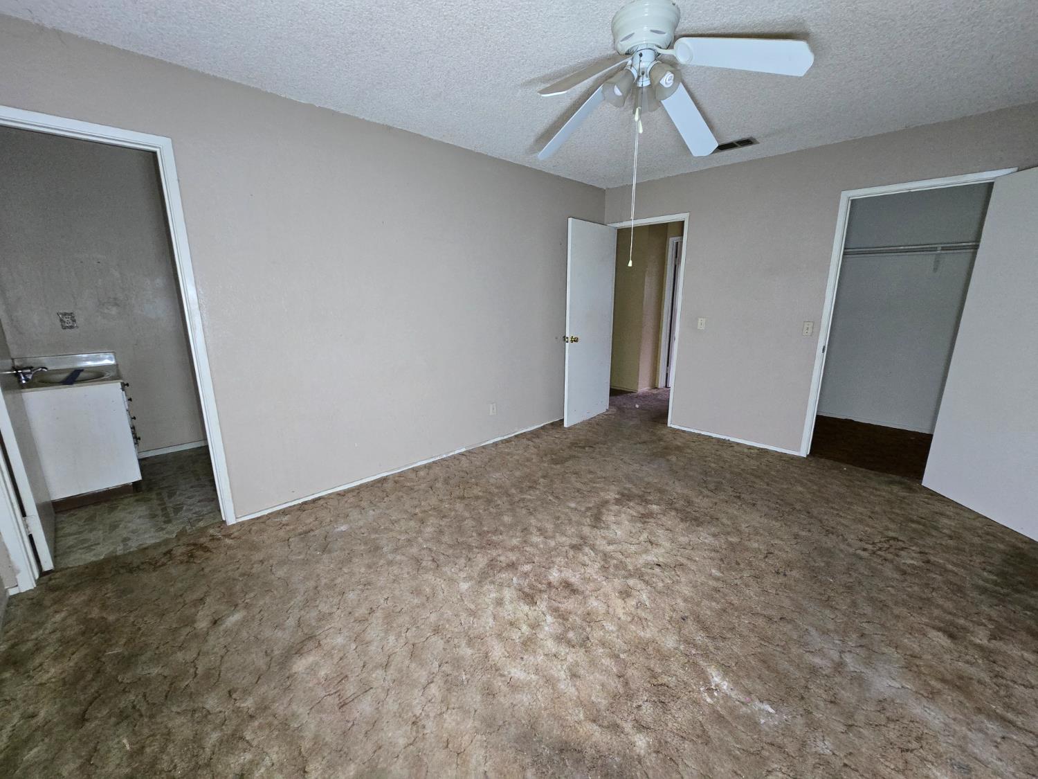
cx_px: 519
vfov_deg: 89.9
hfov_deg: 106.2
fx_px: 390
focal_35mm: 13
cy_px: 390
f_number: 2.2
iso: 800
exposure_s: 1/54.7
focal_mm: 2.2
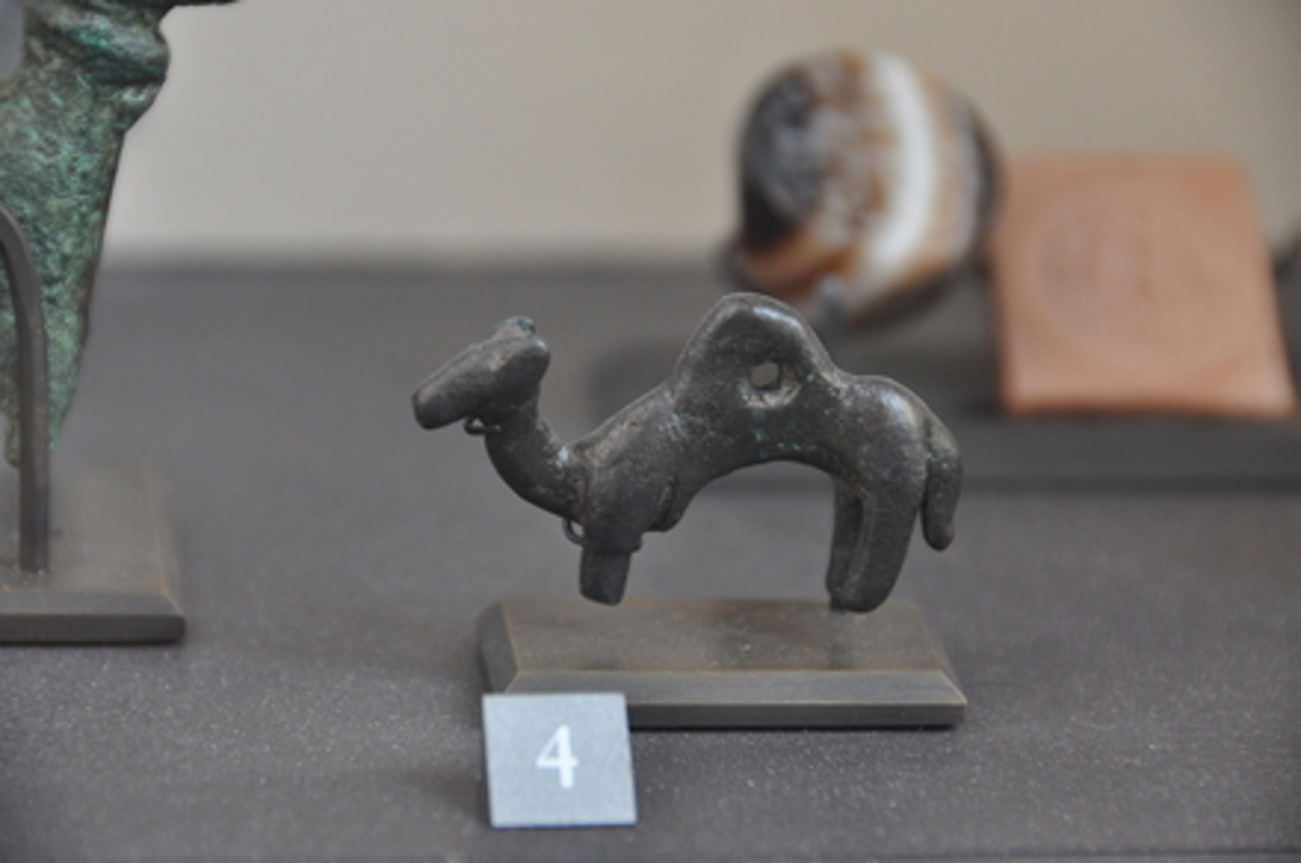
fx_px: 10826
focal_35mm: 300
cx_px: 650
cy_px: 432
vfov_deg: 4.6
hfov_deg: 6.9
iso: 640
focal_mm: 200
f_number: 5.6
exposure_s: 1/25
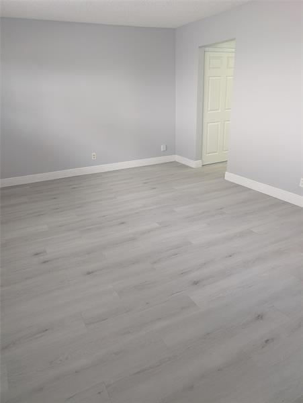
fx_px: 280
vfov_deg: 71.6
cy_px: 202
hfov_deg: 56.9
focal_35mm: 24
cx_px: 152
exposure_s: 1/23.8
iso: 81
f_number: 1.68
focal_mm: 6.9
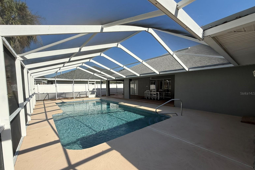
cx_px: 124
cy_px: 93
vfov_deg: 77.1
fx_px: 106
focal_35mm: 15
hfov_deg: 100.4
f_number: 2.2
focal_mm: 2.22
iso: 50
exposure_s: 1/1464
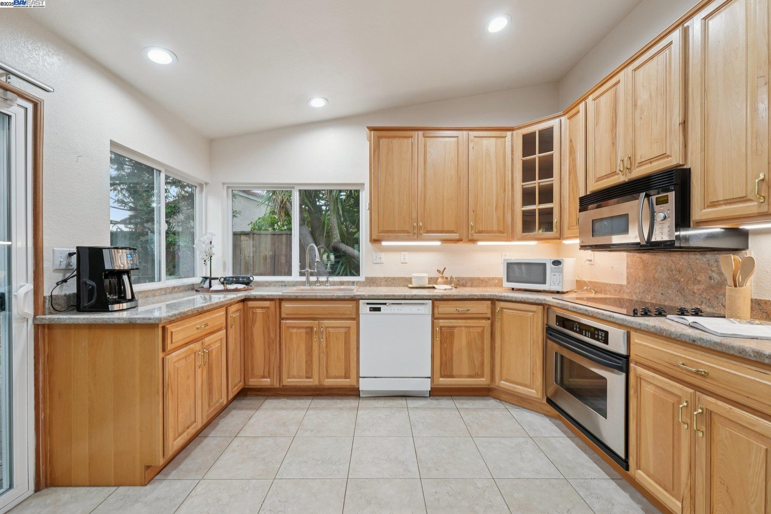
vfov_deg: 81.2
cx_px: 386
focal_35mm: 14
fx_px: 300
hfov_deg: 104.3
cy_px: 257
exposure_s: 1/20
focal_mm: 14
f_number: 8
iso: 800
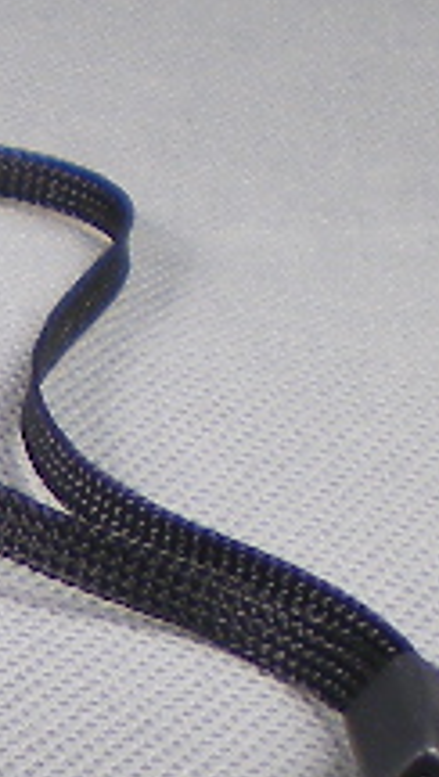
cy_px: 824
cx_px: -716
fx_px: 4043
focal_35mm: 196
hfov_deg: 5.9
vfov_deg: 10.9
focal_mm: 6.3
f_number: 3.1
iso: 64
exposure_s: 1/40
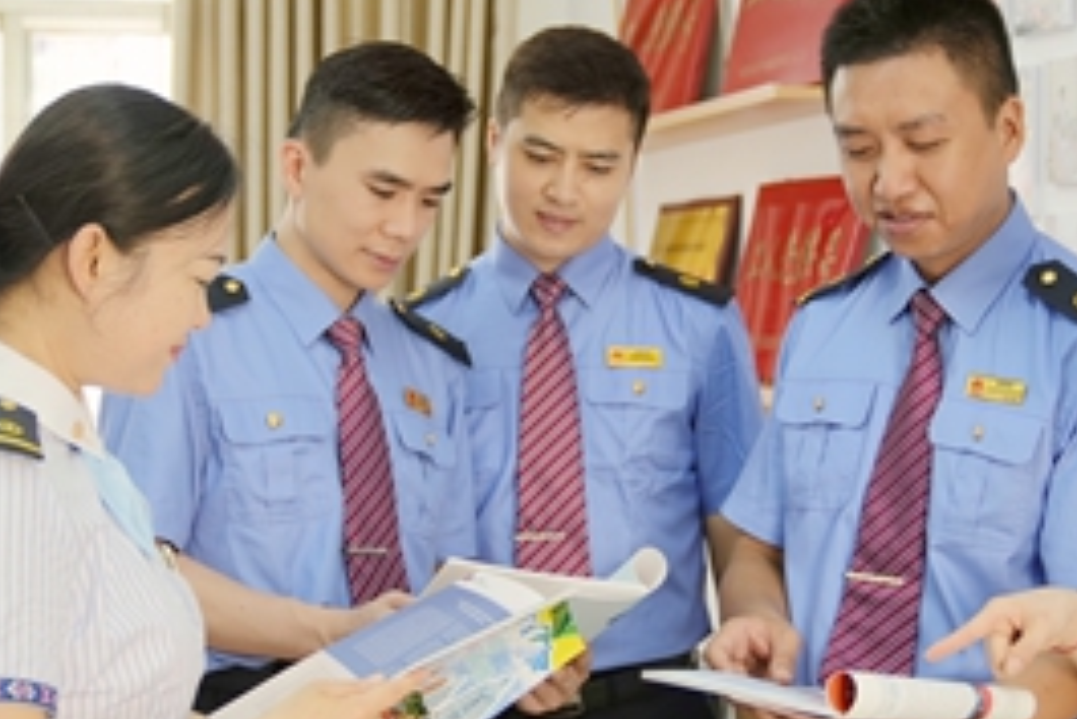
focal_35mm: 77
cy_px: 394
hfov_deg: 26.2
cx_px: 675
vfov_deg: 17.7
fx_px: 2305
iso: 400
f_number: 2.8
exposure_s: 1/125
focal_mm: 34
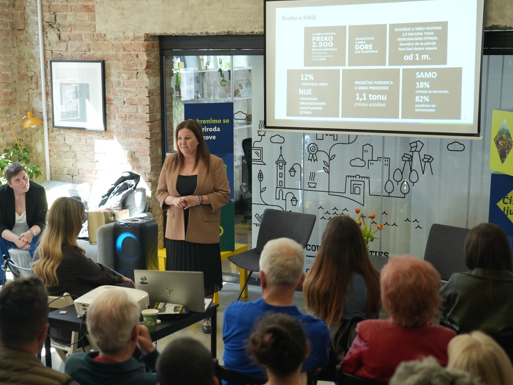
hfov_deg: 30.2
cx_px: 205
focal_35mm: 64
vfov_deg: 22.7
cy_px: 296
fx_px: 948
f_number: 2
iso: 500
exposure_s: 1/200
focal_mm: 36
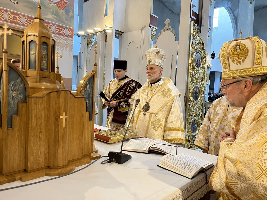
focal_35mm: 26
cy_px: 100
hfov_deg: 67.3
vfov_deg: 53.1
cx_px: 134
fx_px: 201
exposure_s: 1/60
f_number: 1.6
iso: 200
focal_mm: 5.1
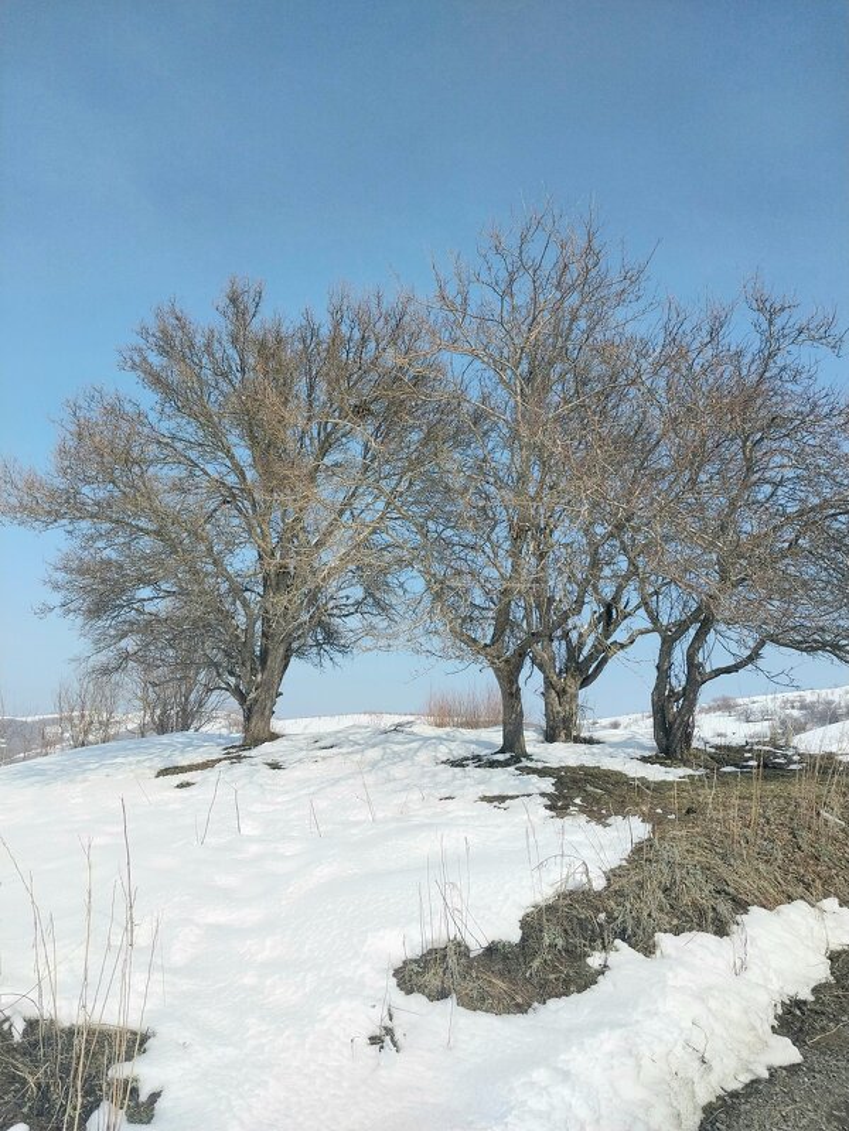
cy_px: 566
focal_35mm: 26
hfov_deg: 53.1
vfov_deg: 67.3
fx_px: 850
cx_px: 424
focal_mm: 4
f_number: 1.8
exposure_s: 1/1429
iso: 20
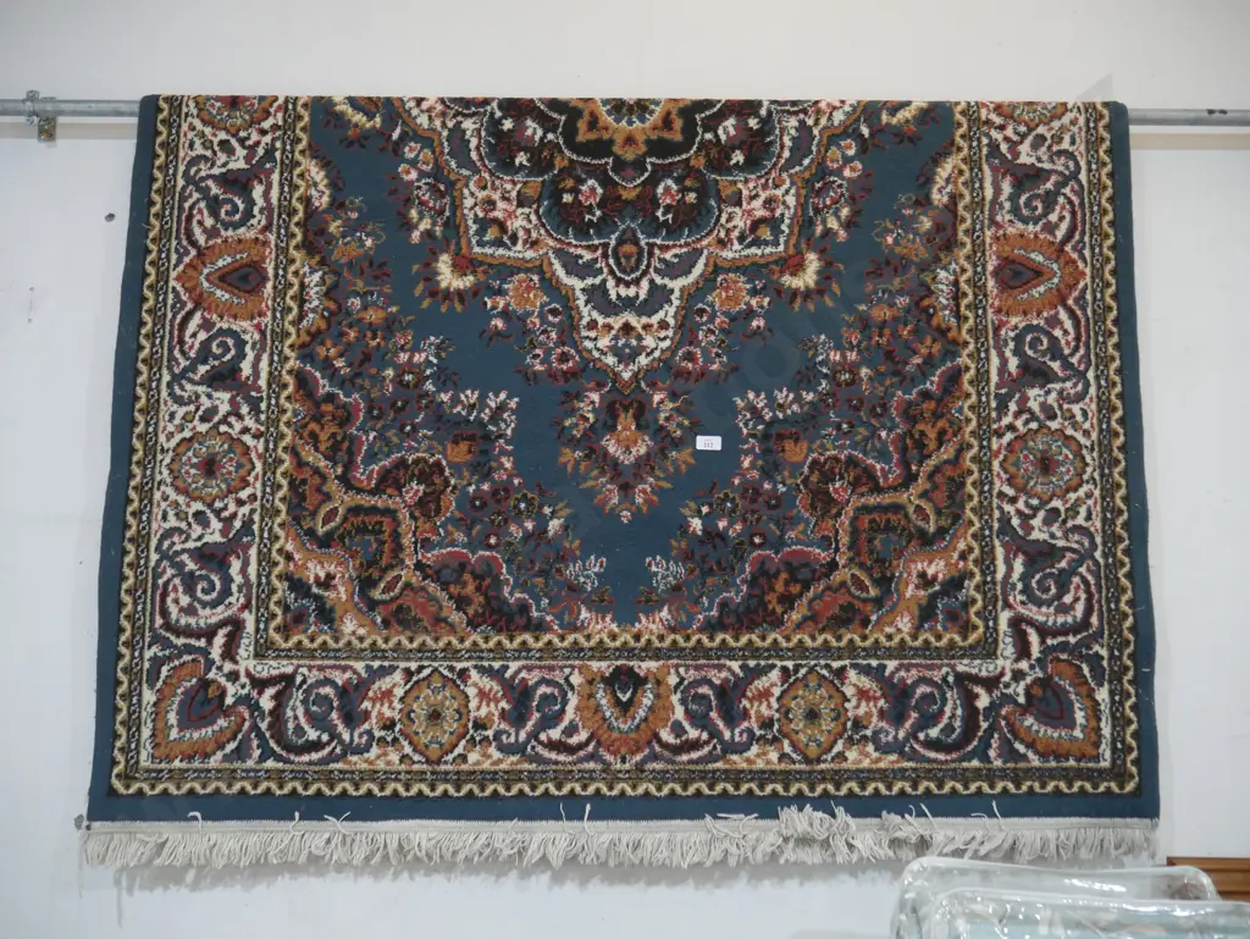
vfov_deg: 49.8
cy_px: 470
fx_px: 1012
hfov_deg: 63.4
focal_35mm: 28
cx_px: 625
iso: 1250
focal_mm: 14
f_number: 3.5
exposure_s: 1/60
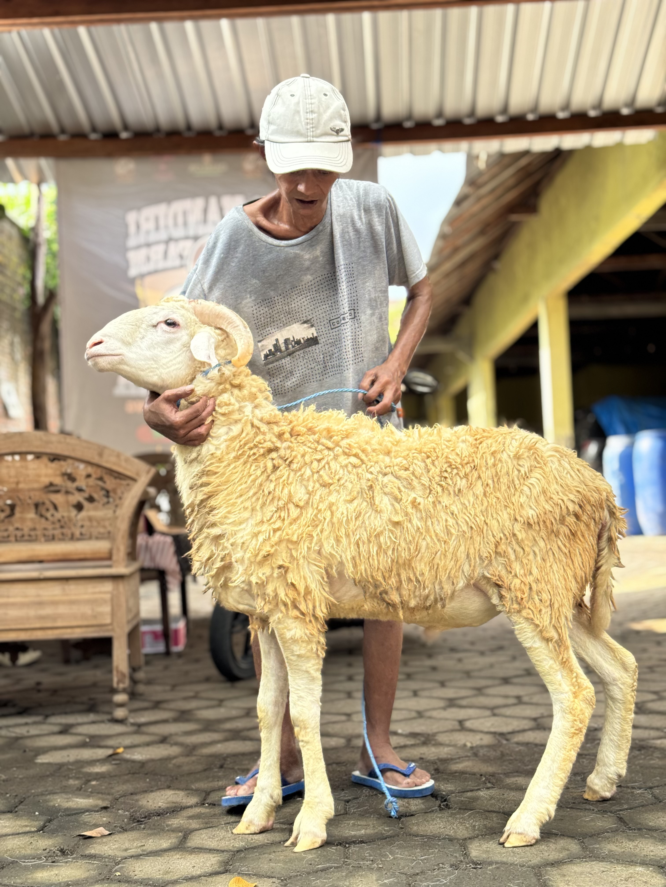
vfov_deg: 39.7
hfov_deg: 30.3
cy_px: 444
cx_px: 333
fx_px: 1231
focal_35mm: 48
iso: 64
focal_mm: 6.76
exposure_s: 1/170
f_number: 1.78
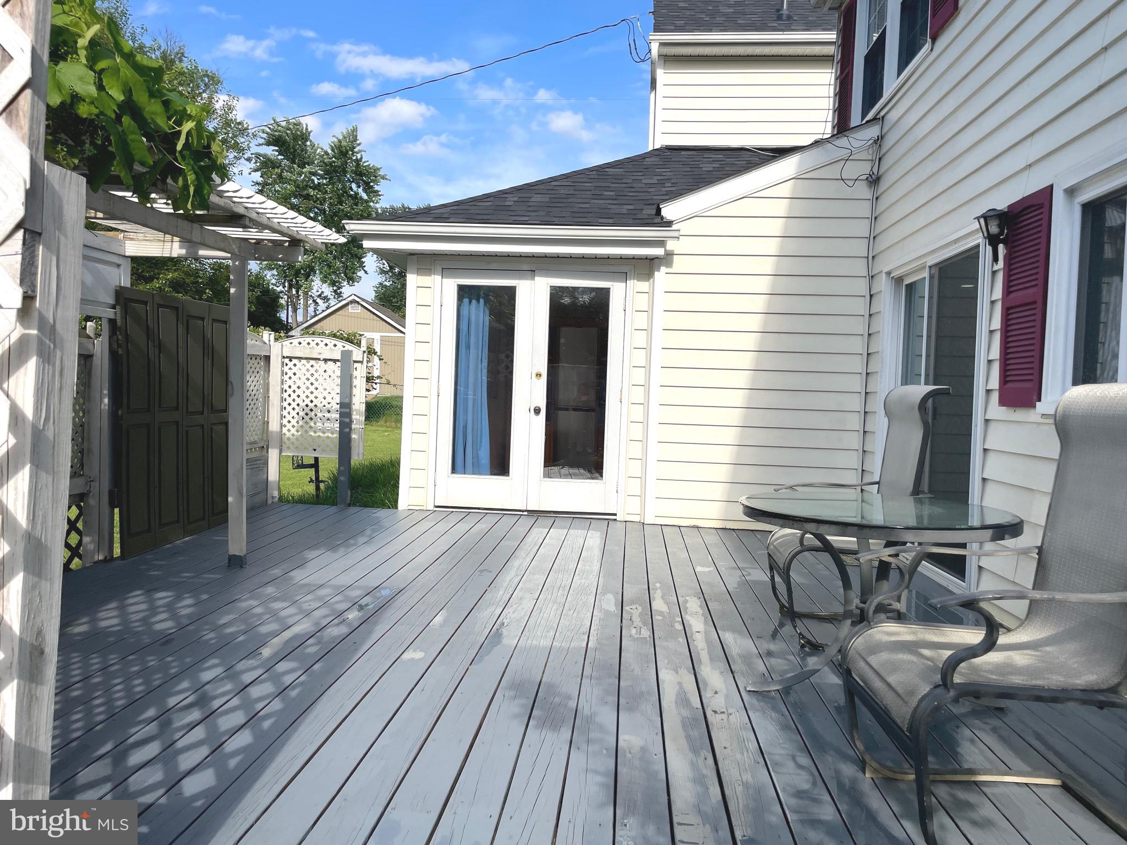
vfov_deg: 53.1
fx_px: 846
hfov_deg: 67.3
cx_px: 564
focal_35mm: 26
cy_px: 422
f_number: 1.6
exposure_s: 1/5556
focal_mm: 4.2
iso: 32
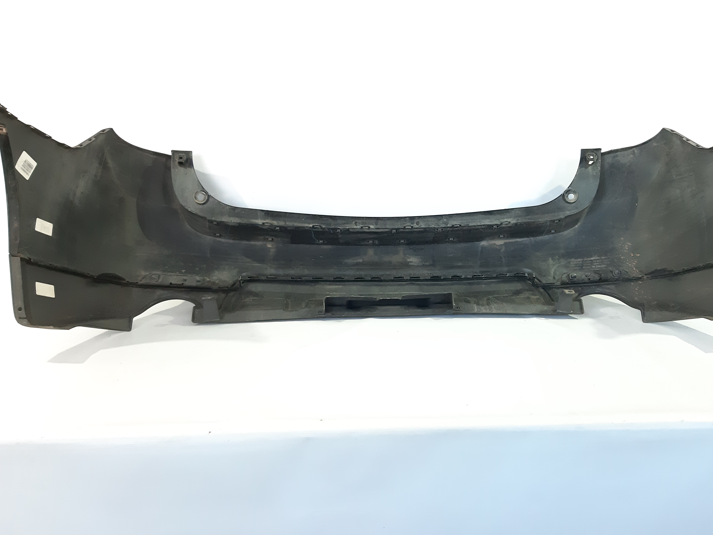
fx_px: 659
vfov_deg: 44.1
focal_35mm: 32
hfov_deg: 56.7
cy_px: 247
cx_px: 393
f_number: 1.7
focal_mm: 3.93
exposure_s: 1/50
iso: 250
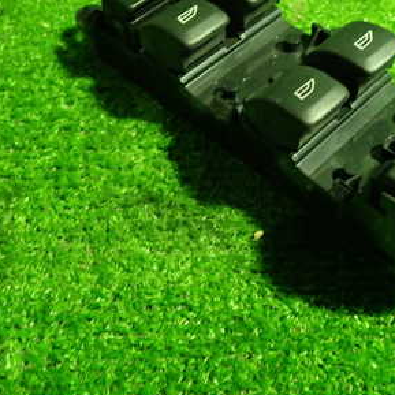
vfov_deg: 30.7
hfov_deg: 30.4
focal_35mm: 55
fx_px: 710
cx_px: 314
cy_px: 111
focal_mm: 5.4
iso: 500
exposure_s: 1/30
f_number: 2.3
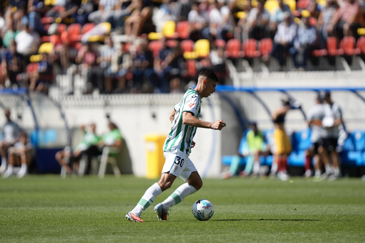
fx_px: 4054
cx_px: 182
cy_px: 122
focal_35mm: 400
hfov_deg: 5.2
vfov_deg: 3.4
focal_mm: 400
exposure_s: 1/1600
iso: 100
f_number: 2.8
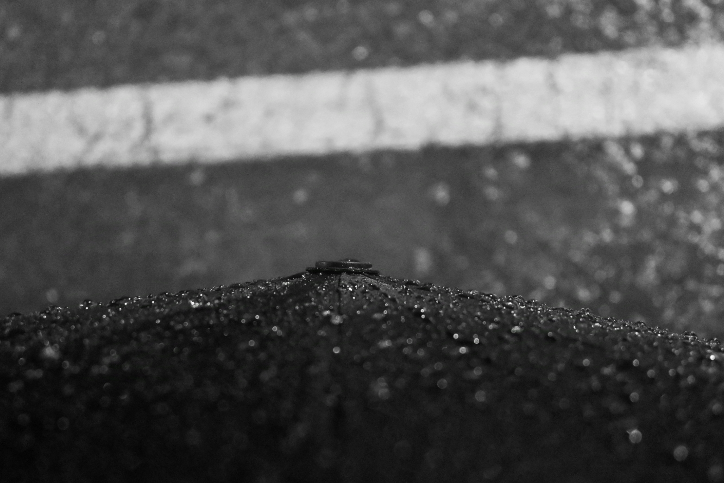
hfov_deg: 27.0
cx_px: 362
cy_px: 242
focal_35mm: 75
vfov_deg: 18.2
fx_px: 1508
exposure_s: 1/15
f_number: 6.3
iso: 12800
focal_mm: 50
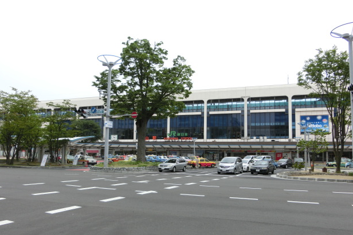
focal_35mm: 27
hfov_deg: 67.4
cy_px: 135
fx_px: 265
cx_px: 179
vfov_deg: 47.8
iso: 80
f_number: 3.5
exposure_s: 1/640
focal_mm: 4.5
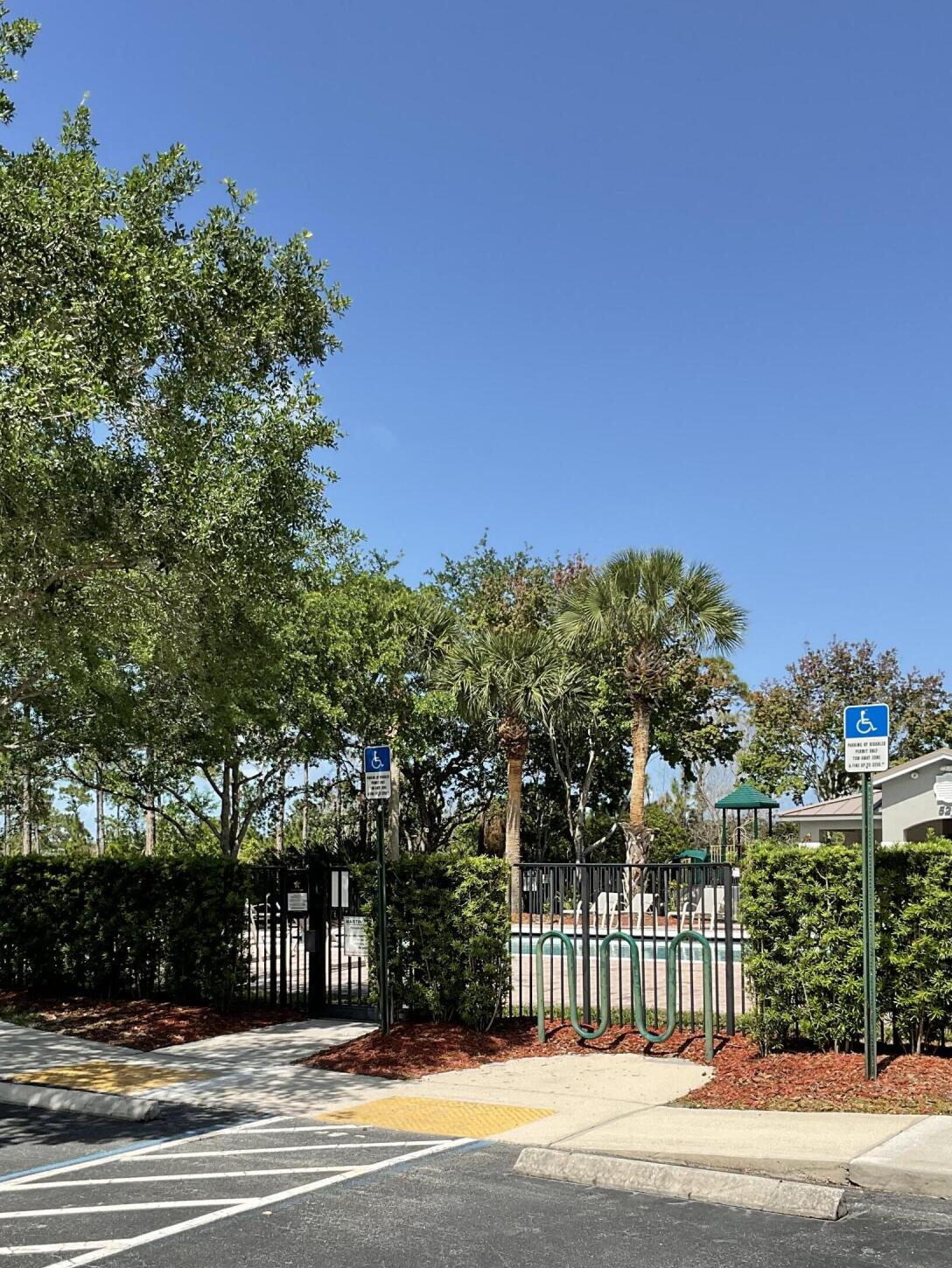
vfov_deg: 46.2
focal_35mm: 40
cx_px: 432
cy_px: 832
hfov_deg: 35.9
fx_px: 1466
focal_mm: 3
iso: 16
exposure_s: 1/1626
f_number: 1.8
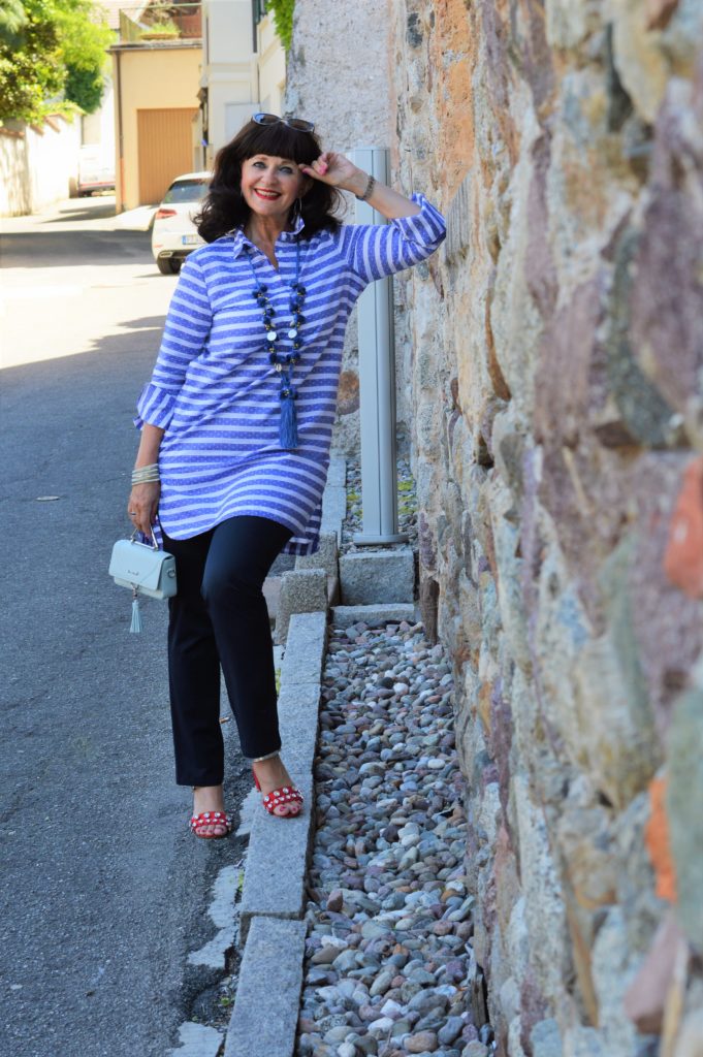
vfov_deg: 27.0
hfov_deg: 18.2
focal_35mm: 75
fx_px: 2200
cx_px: 352
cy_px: 528
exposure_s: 1/125
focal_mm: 50
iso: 200
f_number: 8
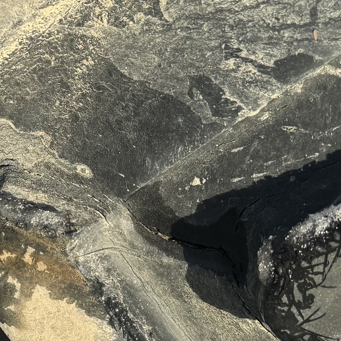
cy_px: 207
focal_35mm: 92
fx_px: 1025
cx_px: -72
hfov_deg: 17.9
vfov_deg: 18.9
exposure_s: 1/1488
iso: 80
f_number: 1.78
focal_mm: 6.76
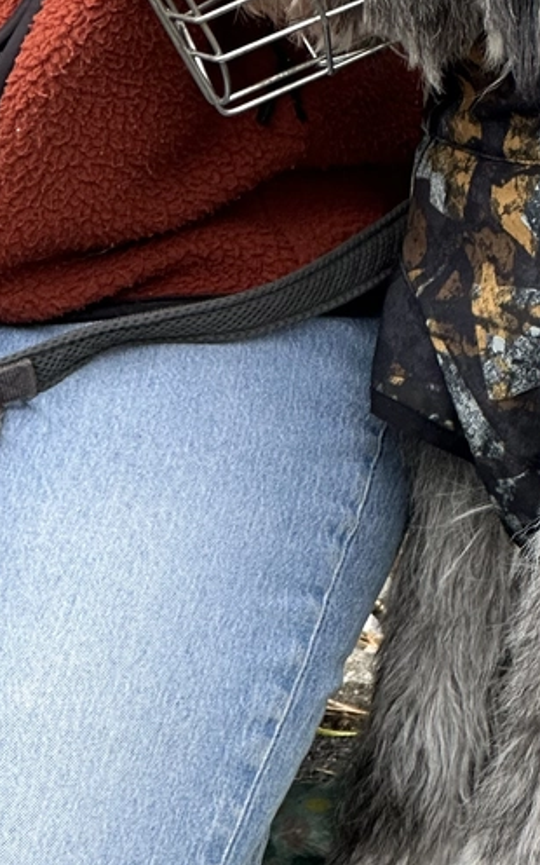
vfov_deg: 8.4
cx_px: 138
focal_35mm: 247
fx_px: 5816
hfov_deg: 5.3
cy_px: -56
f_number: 2.8
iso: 50
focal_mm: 9
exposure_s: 1/99
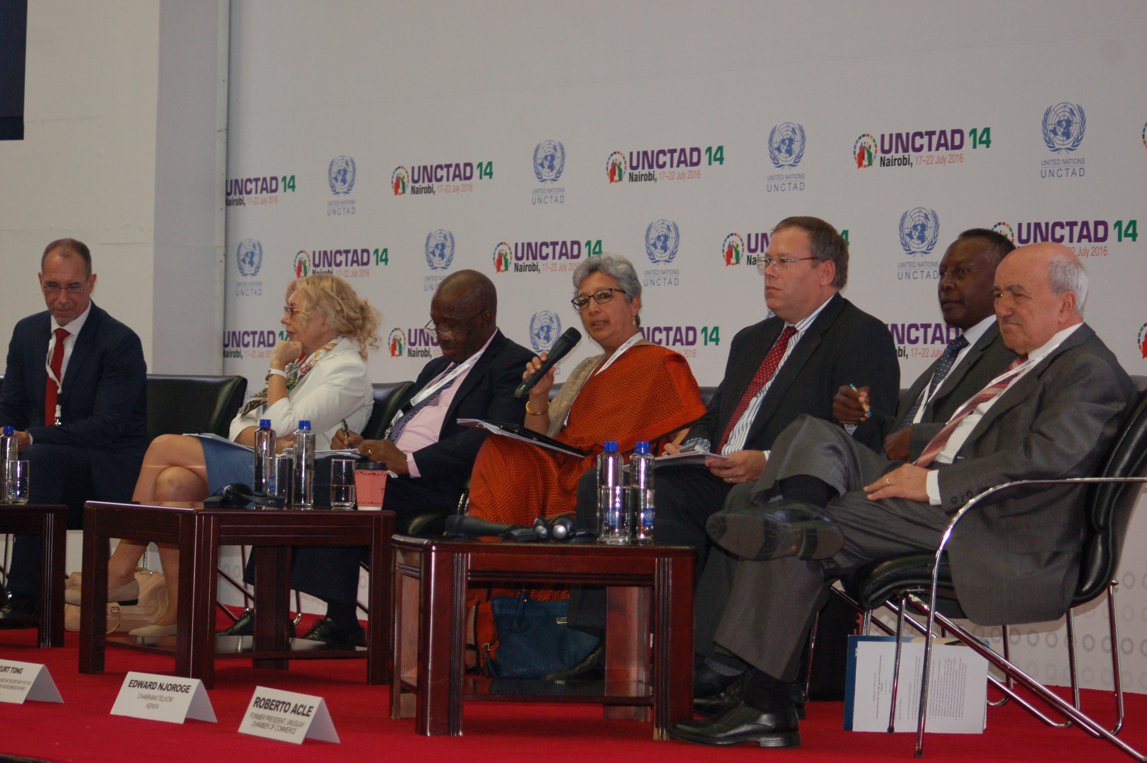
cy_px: 382
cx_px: 574
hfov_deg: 19.5
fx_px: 3342
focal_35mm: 105
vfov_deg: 13.0
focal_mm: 70
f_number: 4
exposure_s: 1/60
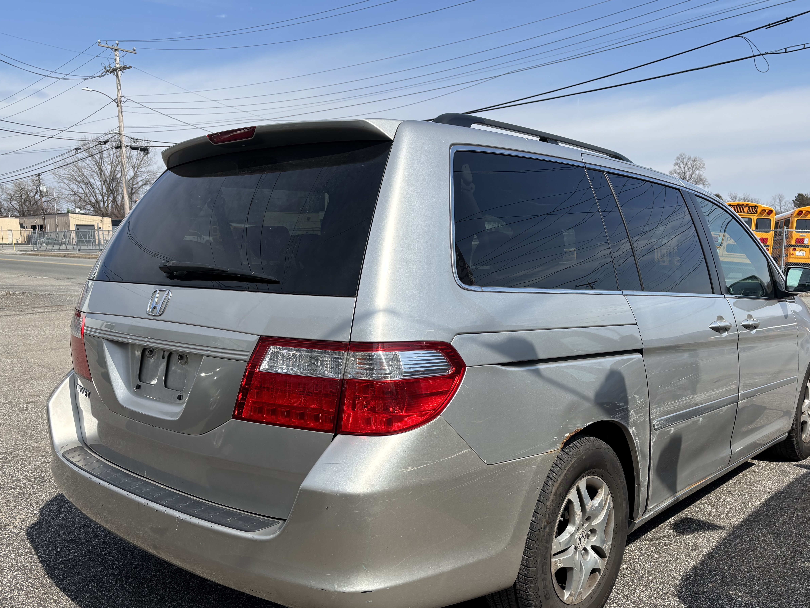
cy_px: 356
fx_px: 725
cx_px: 419
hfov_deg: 58.3
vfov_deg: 45.3
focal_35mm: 31
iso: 50
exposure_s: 1/2857
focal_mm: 5.96
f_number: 1.6
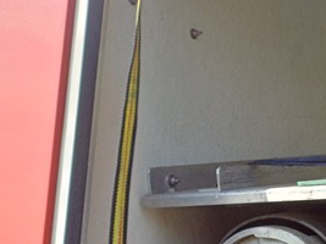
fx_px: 904
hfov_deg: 16.6
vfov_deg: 15.3
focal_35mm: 96
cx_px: 609
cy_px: 199
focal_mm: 4.65
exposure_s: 1/526
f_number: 1.8
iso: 50
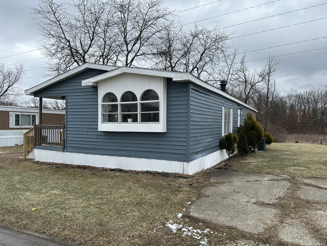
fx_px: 227
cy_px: 123
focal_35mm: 24
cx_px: 164
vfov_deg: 56.8
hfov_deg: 71.6
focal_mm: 6.86
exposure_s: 1/1062
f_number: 1.78
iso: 80
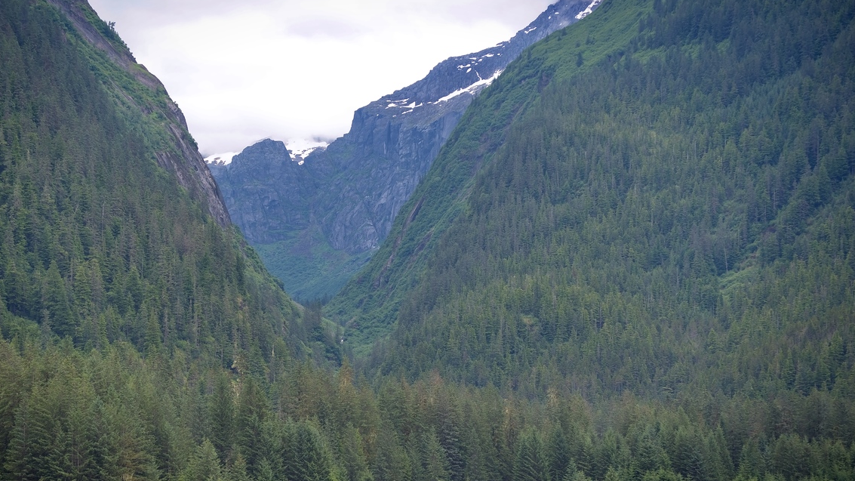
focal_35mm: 116
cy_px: 260
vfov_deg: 10.4
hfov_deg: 18.5
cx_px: 380
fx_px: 2630
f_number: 5.6
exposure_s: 1/200
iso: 100
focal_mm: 98
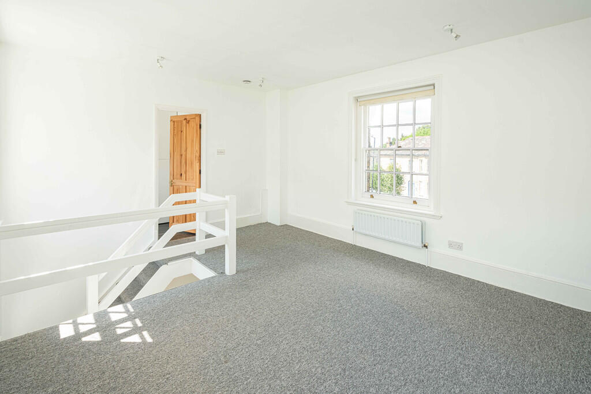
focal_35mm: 17
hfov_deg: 93.3
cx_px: 296
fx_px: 279
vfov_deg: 70.5
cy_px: 197
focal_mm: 17
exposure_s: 1/30
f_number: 8
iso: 250
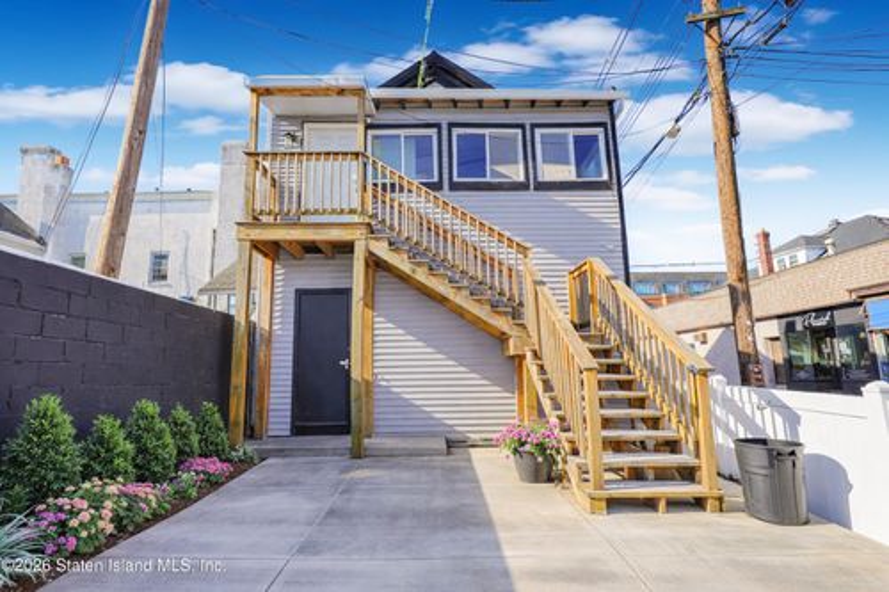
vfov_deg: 67.3
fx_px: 444
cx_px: 444
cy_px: 296
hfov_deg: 90.0
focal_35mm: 18
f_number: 9
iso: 100
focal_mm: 18
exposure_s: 1/125
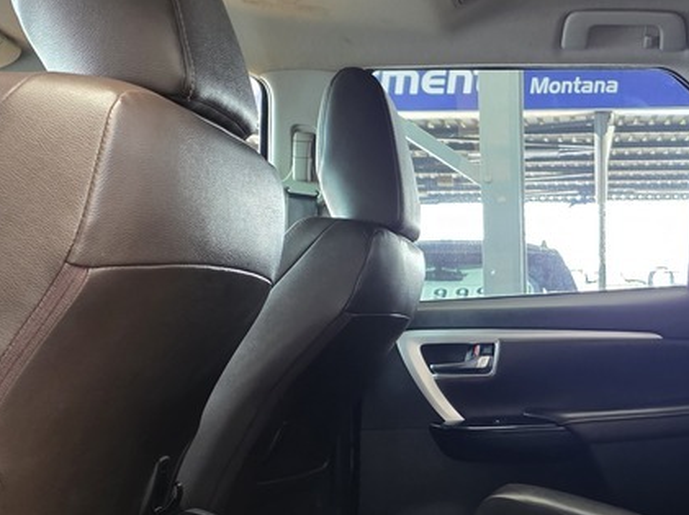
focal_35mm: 56
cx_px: 597
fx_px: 1114
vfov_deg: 25.6
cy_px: 415
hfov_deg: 32.9
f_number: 1.7
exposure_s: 1/100
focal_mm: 6.25
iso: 640
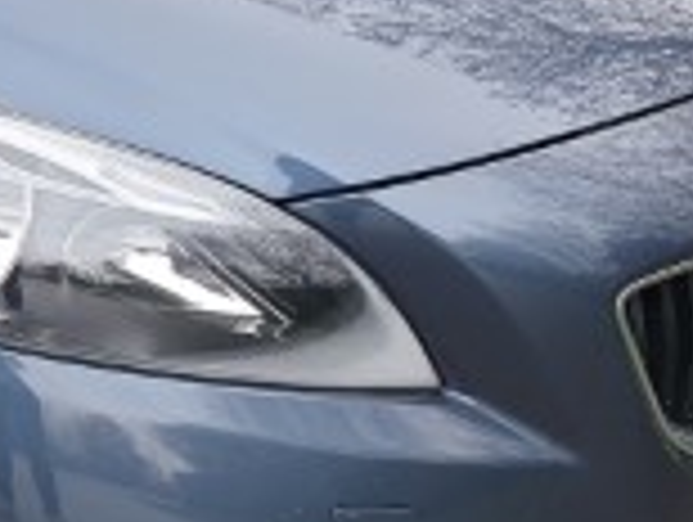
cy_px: 148
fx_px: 2165
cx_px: -346
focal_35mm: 108
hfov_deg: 16.6
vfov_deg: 13.7
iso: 50
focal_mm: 4.3
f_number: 2.4
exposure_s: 1/47
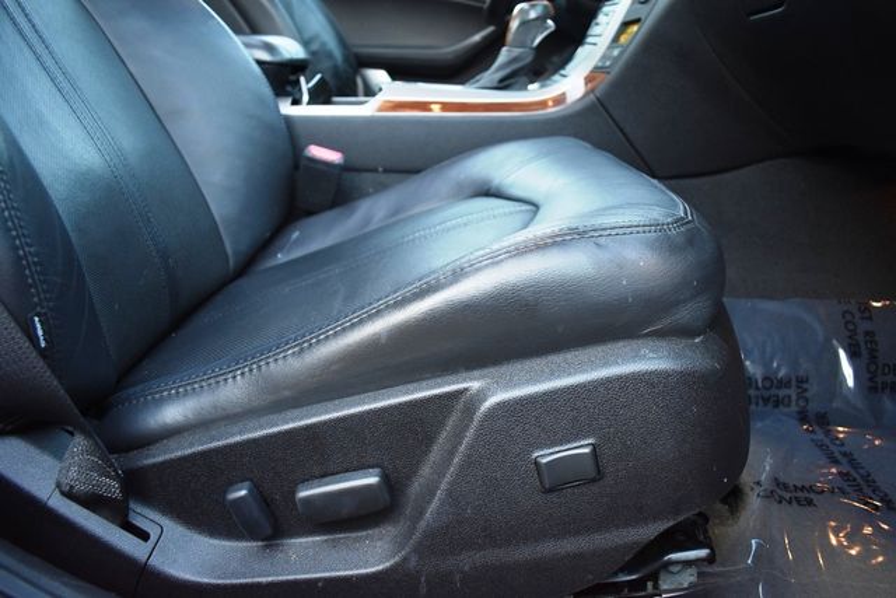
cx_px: 448
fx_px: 672
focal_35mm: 27
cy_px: 299
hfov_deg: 67.4
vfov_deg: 48.0
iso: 800
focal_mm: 18
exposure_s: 1/125
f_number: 3.5
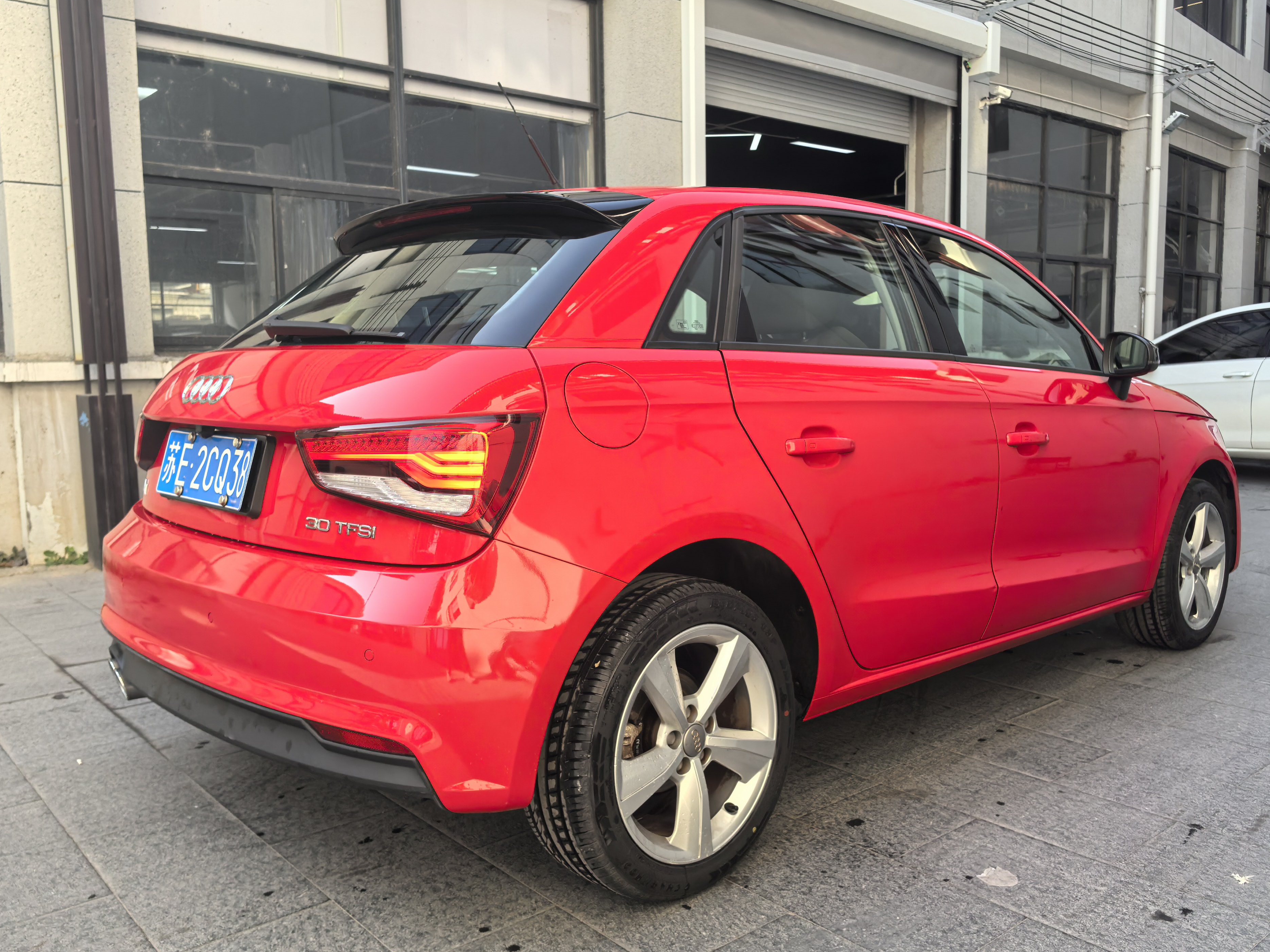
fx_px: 1064
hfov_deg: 61.7
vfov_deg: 48.2
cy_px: 452
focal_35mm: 29
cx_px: 648
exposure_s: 1/624
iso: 50
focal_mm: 6.35
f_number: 2
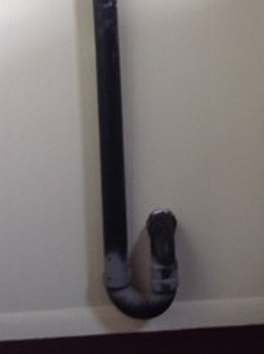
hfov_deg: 13.1
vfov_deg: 16.4
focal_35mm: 112
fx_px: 1143
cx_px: 228
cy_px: -140
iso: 50
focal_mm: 4.28
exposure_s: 1/15
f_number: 2.4
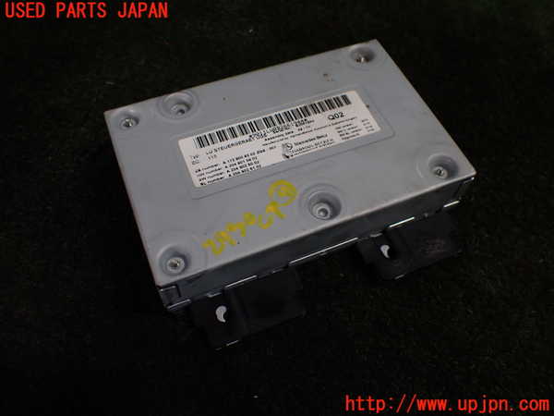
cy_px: 208
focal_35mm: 30
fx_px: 480
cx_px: 277
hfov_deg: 60.0
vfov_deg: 46.8
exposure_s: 1/125
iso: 200
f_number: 2.3
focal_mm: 5.4
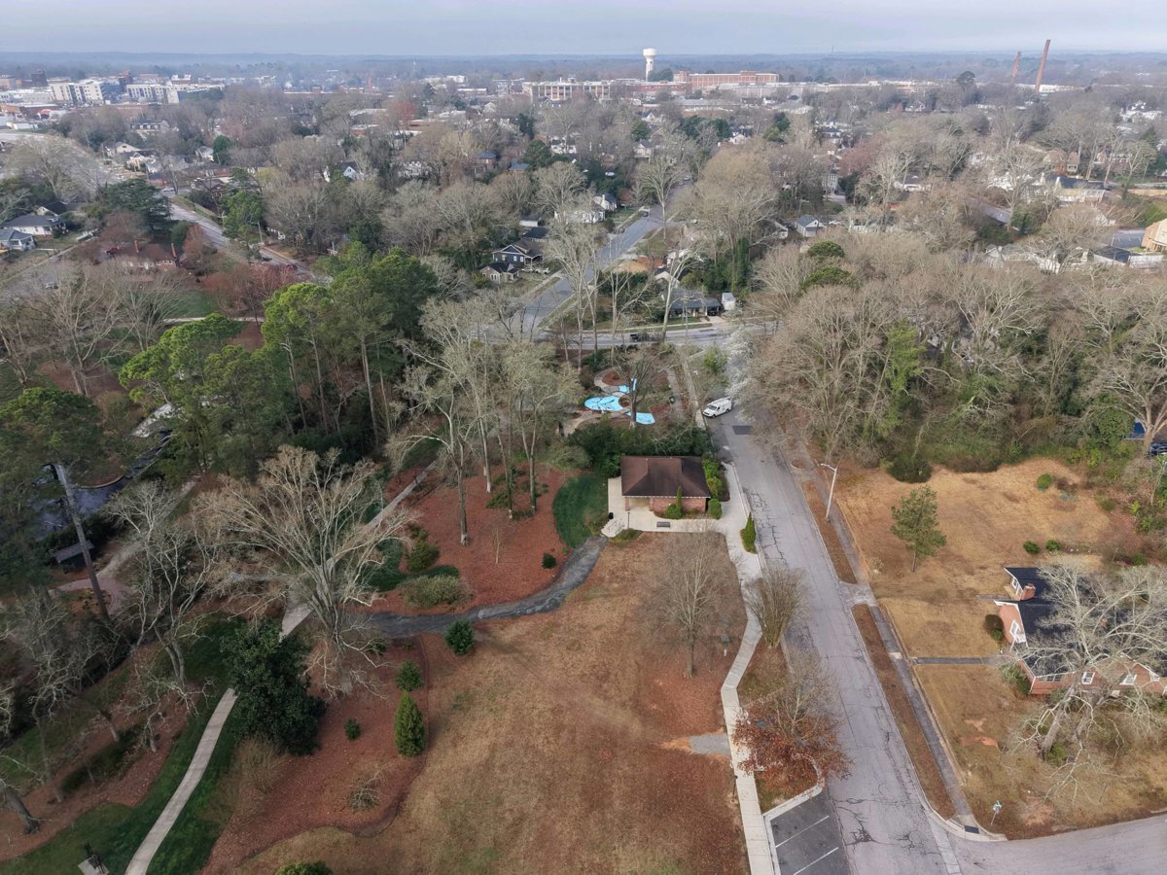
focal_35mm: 24
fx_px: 809
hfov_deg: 71.6
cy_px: 438
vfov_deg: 56.8
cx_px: 584
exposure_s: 1/1250
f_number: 1.8
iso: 280
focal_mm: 8.67
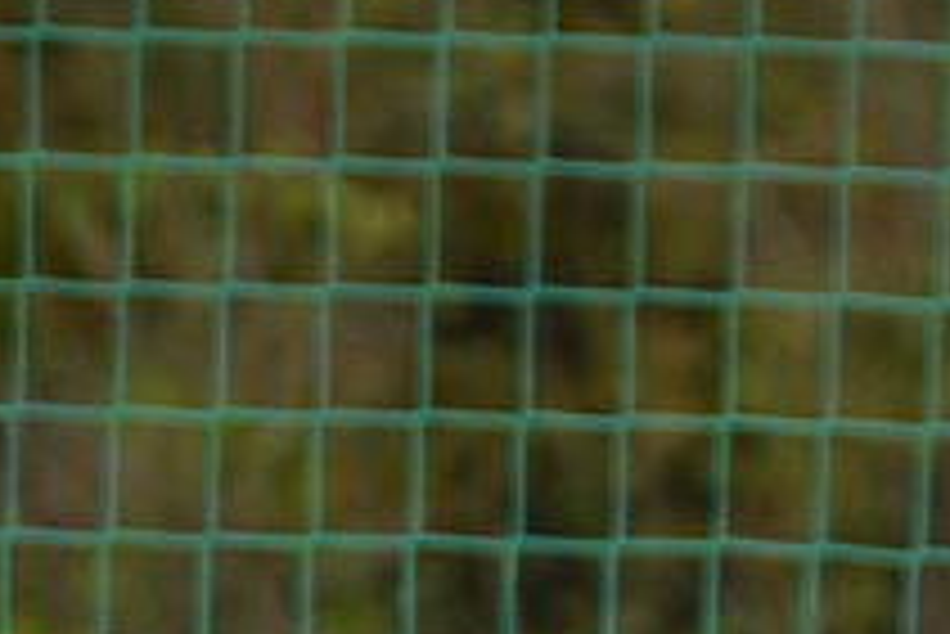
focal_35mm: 1994
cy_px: 1228
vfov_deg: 0.7
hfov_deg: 1.0
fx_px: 52654
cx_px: 1625
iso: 500
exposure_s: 1/500
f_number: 5.6
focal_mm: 260
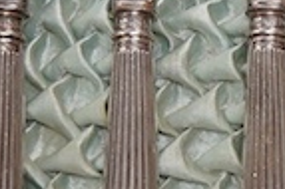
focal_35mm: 283
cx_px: 369
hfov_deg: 7.2
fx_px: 2238
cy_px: -30
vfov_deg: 4.8
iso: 1250
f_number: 11
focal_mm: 30
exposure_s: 1/125
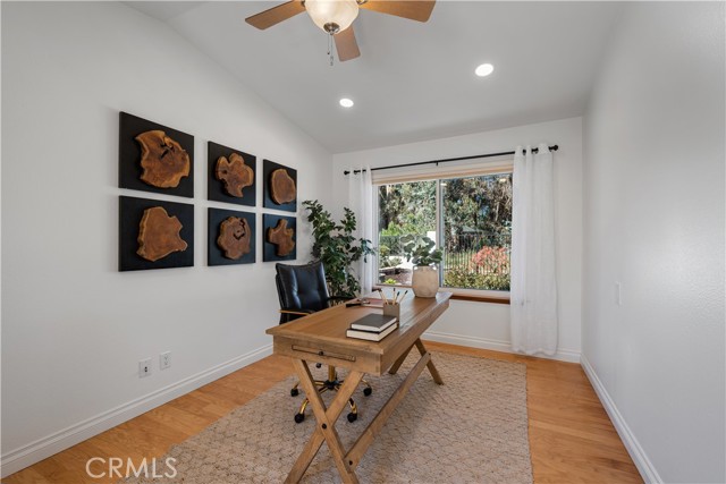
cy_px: 242
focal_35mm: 15
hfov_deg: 100.4
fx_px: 303
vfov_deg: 77.4
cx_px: 363
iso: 100
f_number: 8
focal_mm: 15
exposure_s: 1/6
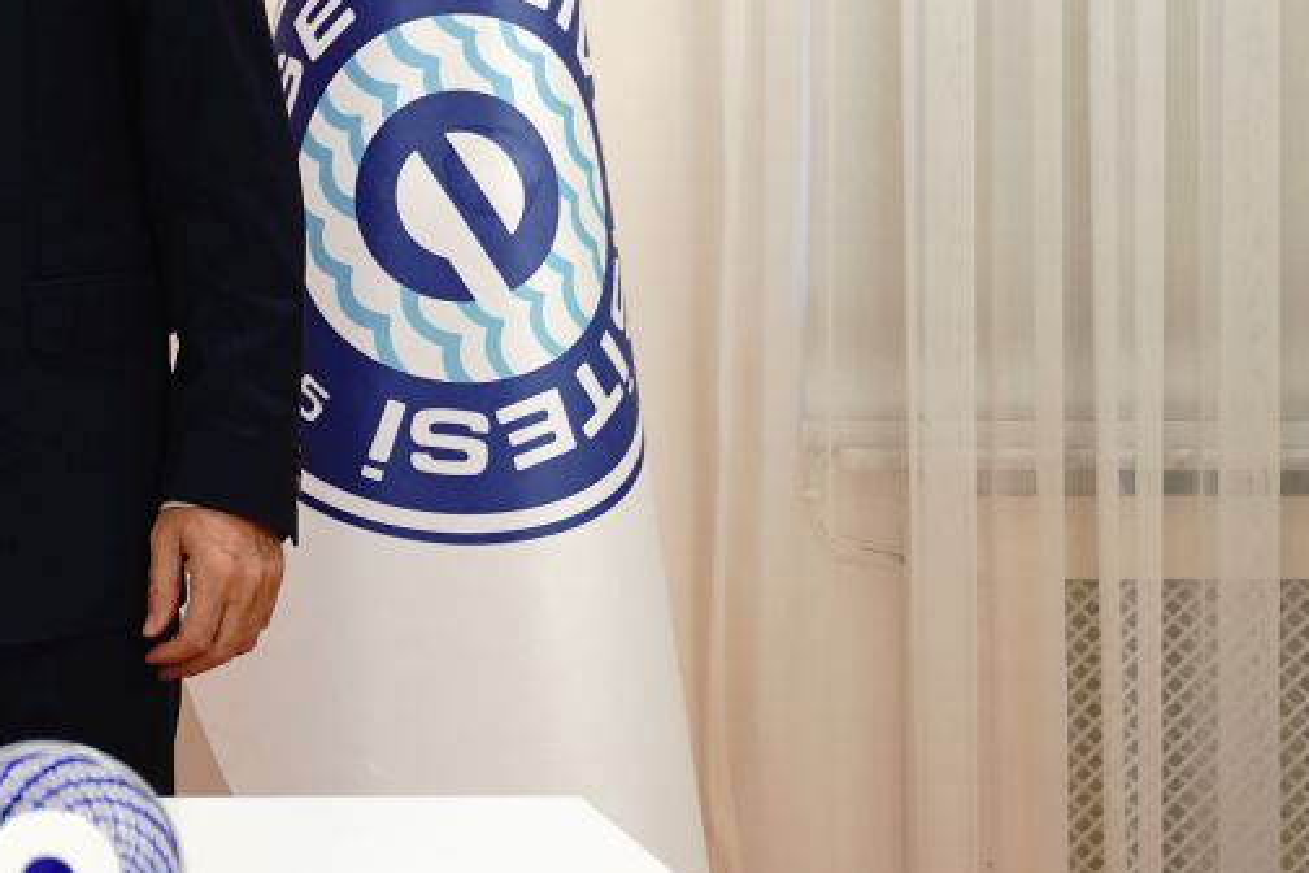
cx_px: -317
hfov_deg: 16.8
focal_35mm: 116
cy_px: 88
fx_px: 4218
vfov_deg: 11.7
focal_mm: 39
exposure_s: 1/80
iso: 800
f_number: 2.8
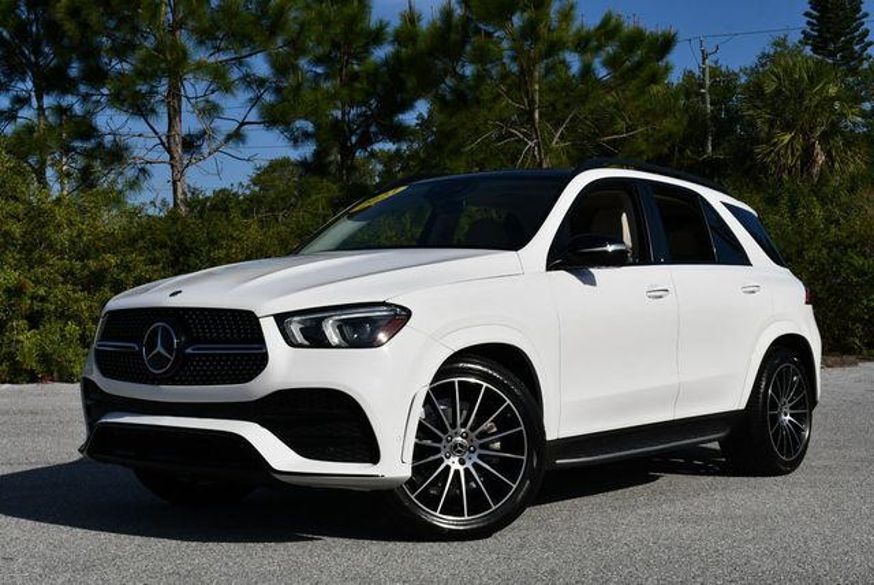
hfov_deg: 38.2
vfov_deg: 26.0
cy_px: 292
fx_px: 1264
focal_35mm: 52
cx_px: 437
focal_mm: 26
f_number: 10
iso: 100
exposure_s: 1/400
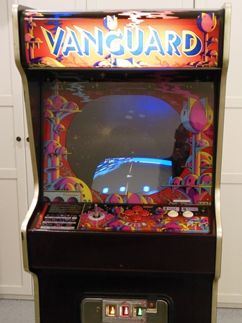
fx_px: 466
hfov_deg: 29.1
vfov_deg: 38.2
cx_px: 121
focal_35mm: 50
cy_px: 162
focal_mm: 8.9
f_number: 4
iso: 640
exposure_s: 1/8
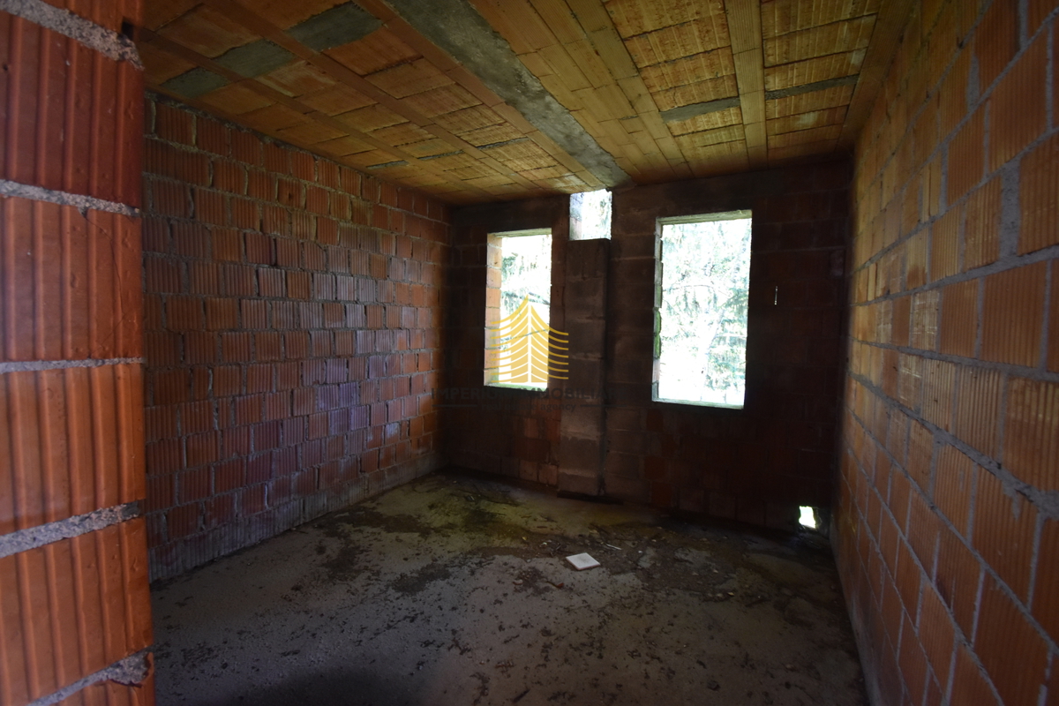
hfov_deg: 100.4
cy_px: 353
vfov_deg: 77.3
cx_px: 530
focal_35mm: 15
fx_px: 441
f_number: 4.5
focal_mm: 10
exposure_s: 1/30
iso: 1400
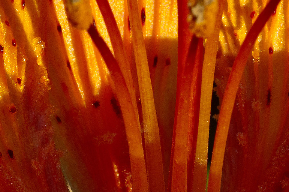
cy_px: 20
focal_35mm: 700
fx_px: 5612
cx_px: 284
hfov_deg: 2.9
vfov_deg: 2.0
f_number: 22
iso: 400
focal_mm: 150
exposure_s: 1/80
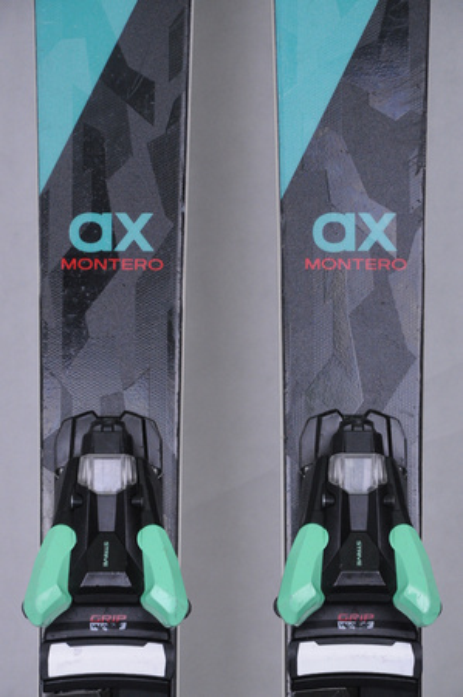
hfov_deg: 9.3
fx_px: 2842
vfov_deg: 14.0
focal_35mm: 147
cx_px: 232
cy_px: 348
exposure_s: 1/125
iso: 2000
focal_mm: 98
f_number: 8
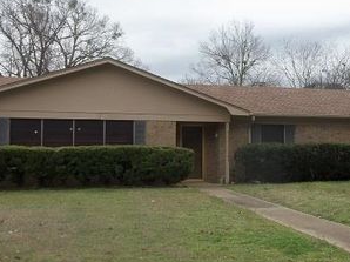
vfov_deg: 30.8
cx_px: 229
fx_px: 475
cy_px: 110
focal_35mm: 47
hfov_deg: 40.0
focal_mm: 5.1
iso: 64
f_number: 3.3
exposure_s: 1/400
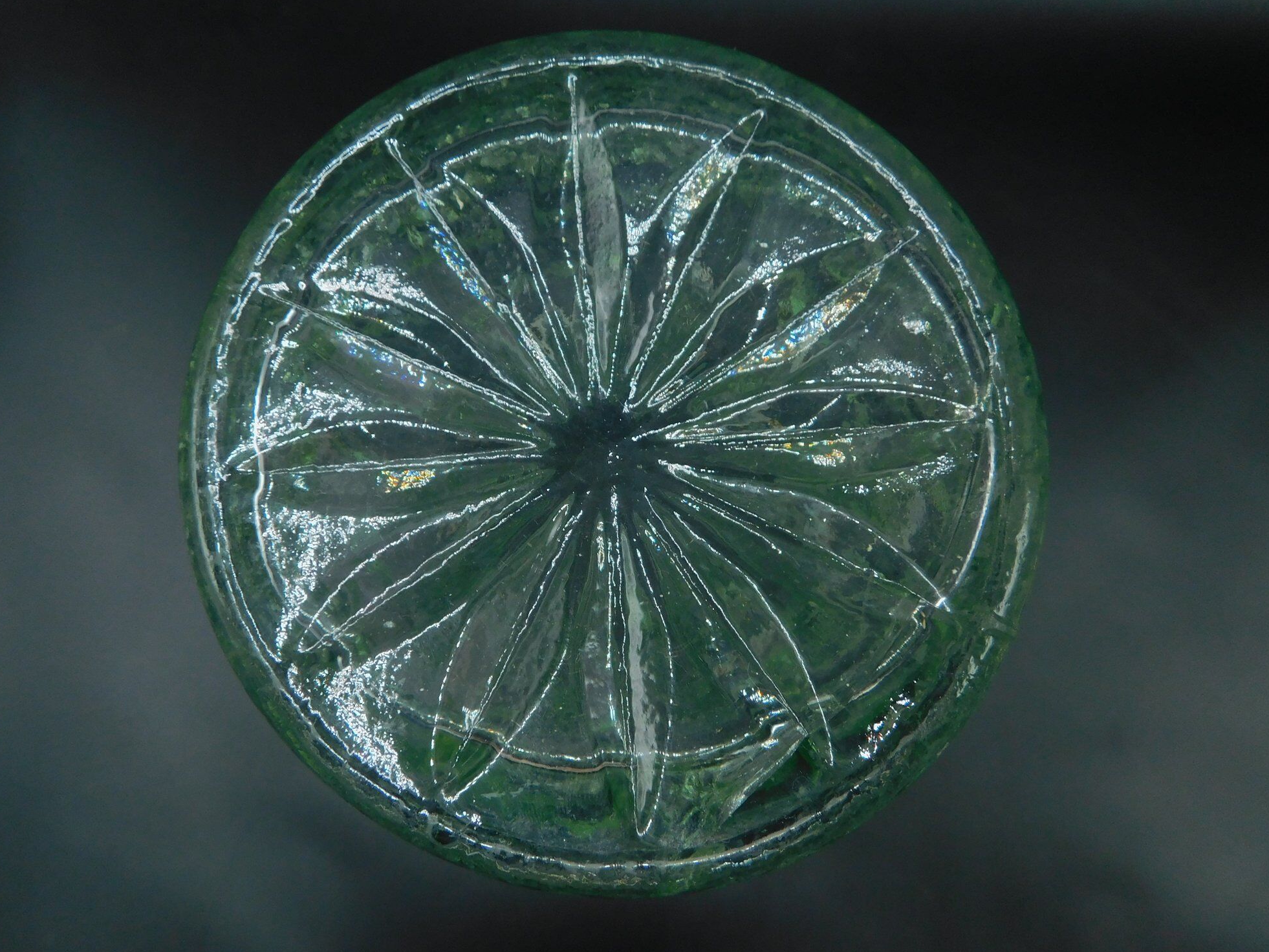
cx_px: 599
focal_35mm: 25
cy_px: 504
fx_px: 917
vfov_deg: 54.9
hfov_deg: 69.3
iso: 125
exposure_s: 1/200
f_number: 3
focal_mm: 4
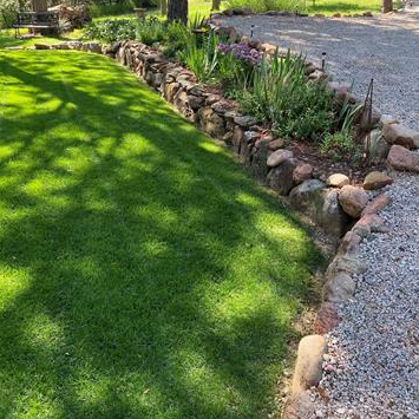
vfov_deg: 51.8
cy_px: 148
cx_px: 210
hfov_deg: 52.5
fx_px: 425
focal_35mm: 31
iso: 32
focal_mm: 4.25
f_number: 1.8
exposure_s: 1/190
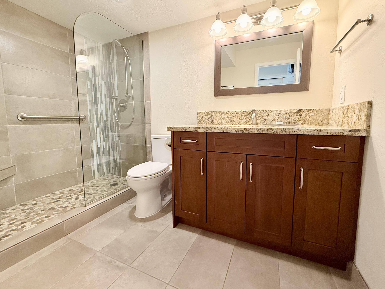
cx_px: 200
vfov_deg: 81.7
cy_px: 136
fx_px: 167
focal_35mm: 15
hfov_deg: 98.1
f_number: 2.2
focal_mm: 2.22
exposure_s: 1/60
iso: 250
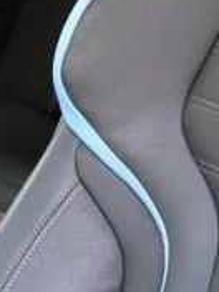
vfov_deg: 12.7
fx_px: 1291
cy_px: -32
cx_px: 33
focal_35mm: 153
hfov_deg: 9.7
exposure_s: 1/160
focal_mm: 35
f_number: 4
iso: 2000
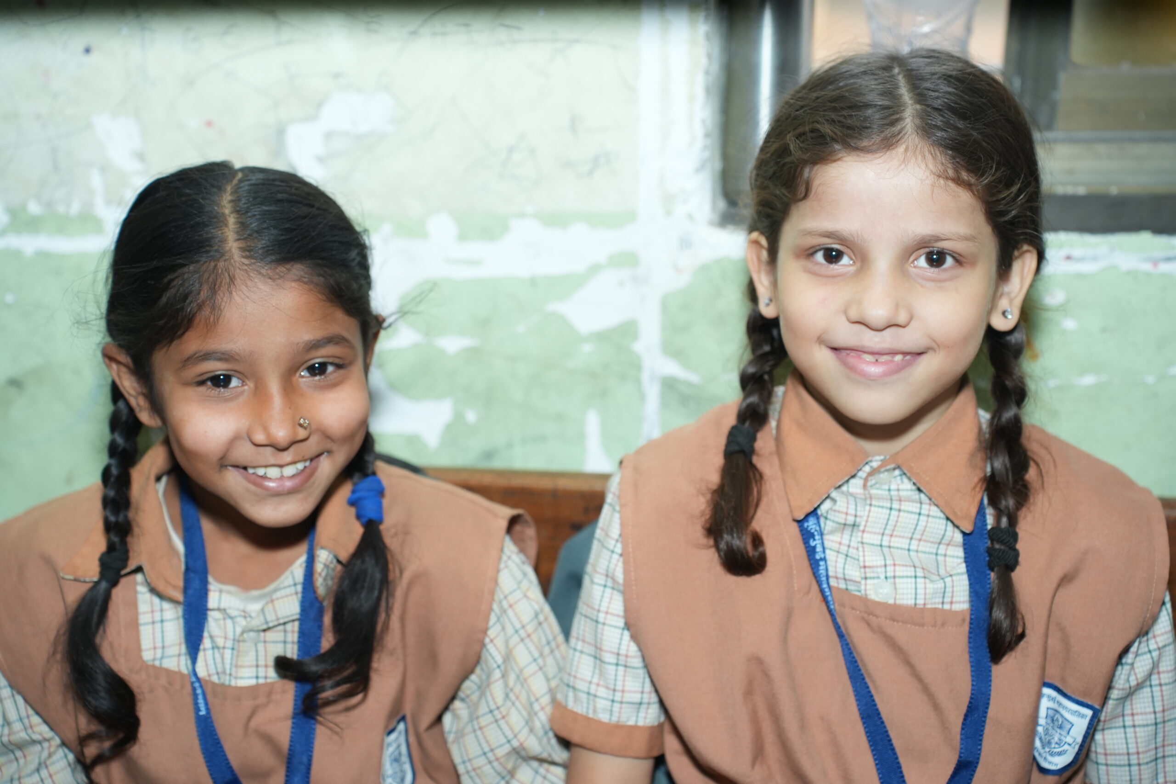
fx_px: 2417
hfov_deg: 27.3
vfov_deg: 18.4
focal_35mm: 74
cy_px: 392
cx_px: 588
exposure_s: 1/250
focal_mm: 74
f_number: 4
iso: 800
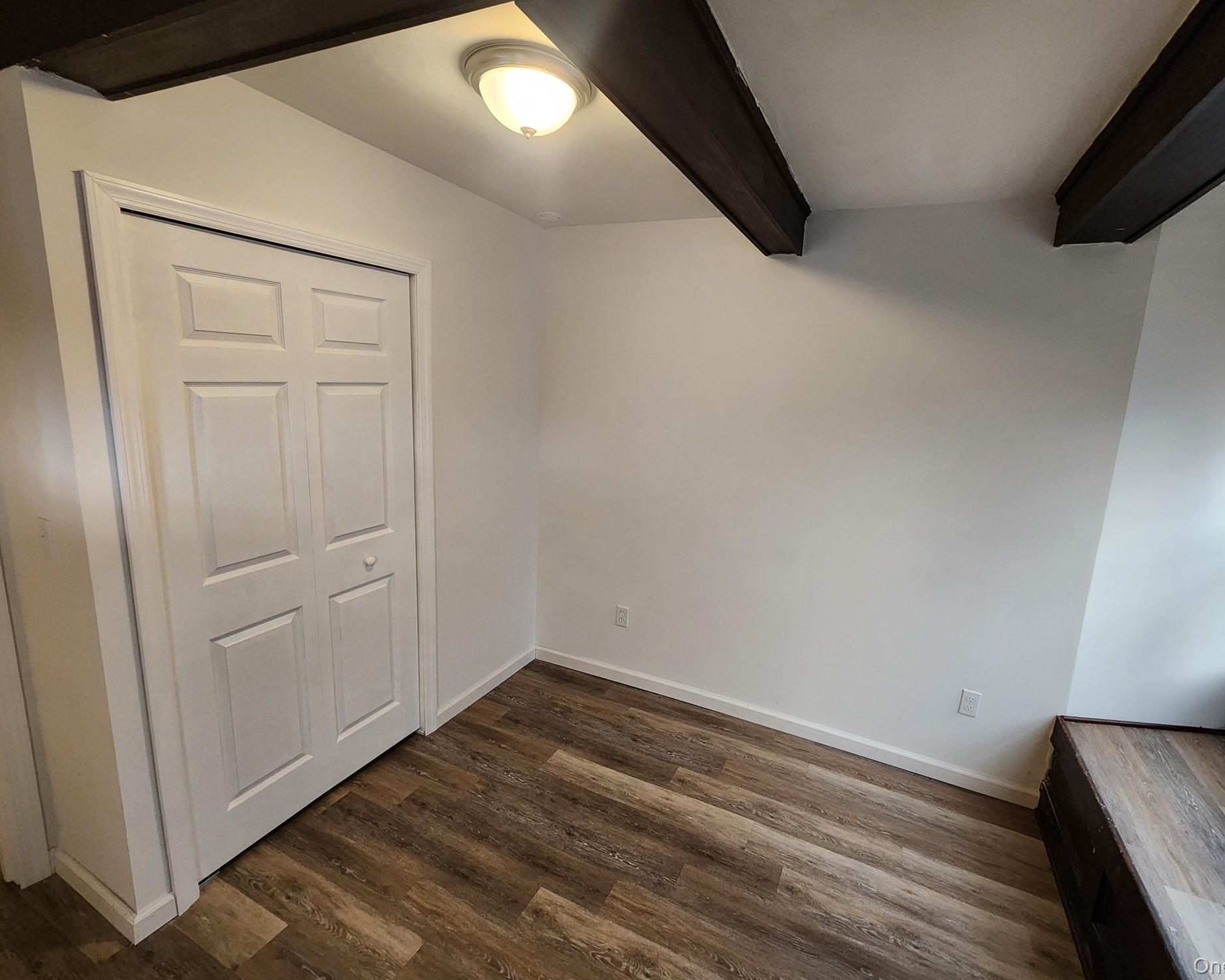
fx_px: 508
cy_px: 474
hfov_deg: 100.6
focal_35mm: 14
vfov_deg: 88.0
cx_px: 651
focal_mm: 2.2
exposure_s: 1/60
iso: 400
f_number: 2.2
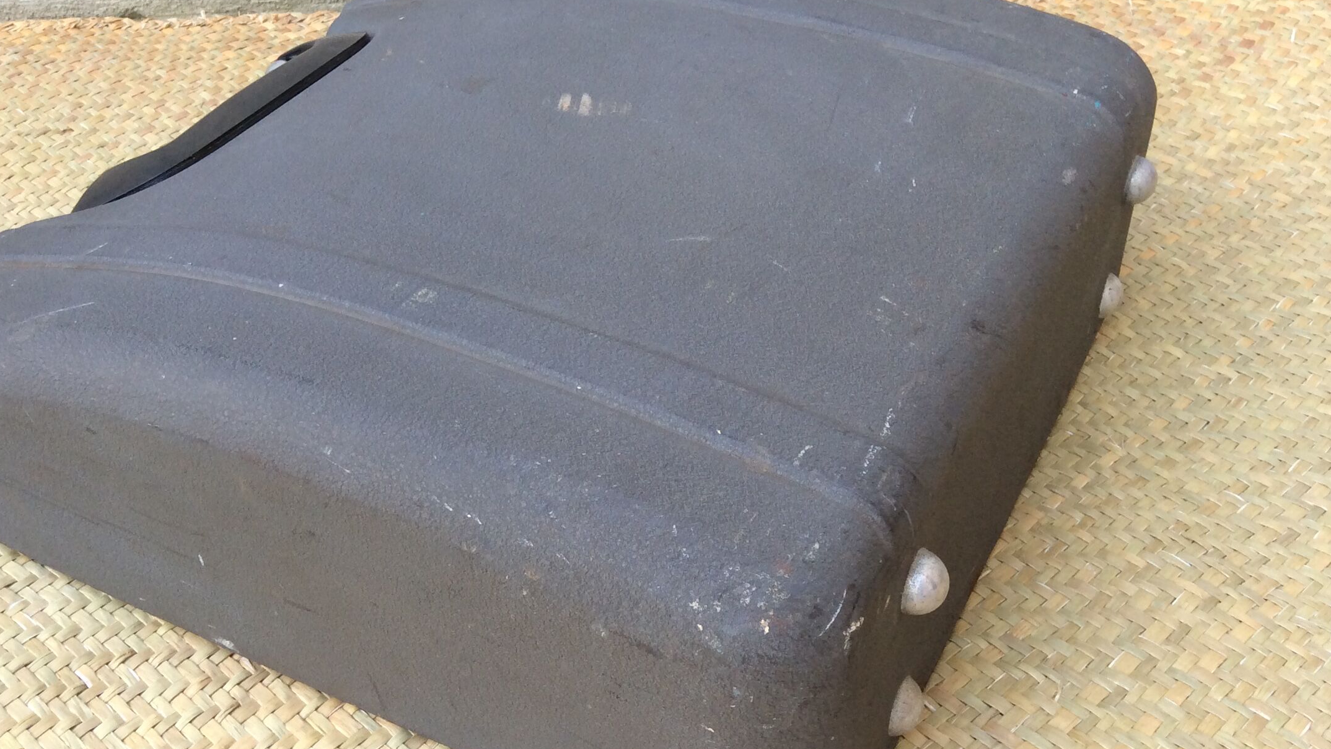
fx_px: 1482
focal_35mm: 42
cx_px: 639
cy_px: 376
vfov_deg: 28.3
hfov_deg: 48.3
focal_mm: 3.3
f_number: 2.4
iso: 40
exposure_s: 1/33
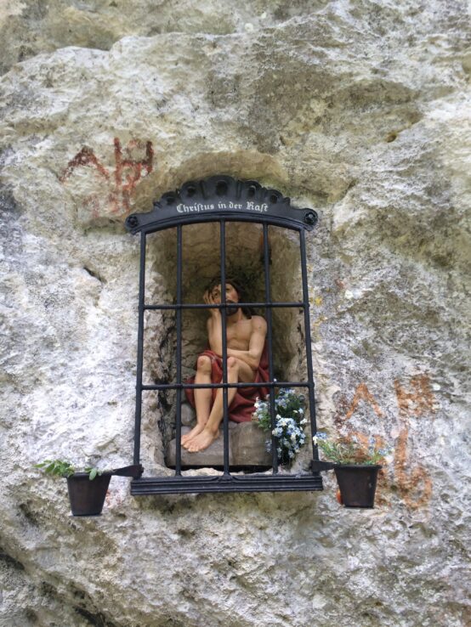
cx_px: 236
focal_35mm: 29
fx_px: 526
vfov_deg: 61.6
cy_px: 314
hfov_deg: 48.3
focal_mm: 4.15
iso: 40
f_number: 2.2
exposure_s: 1/50
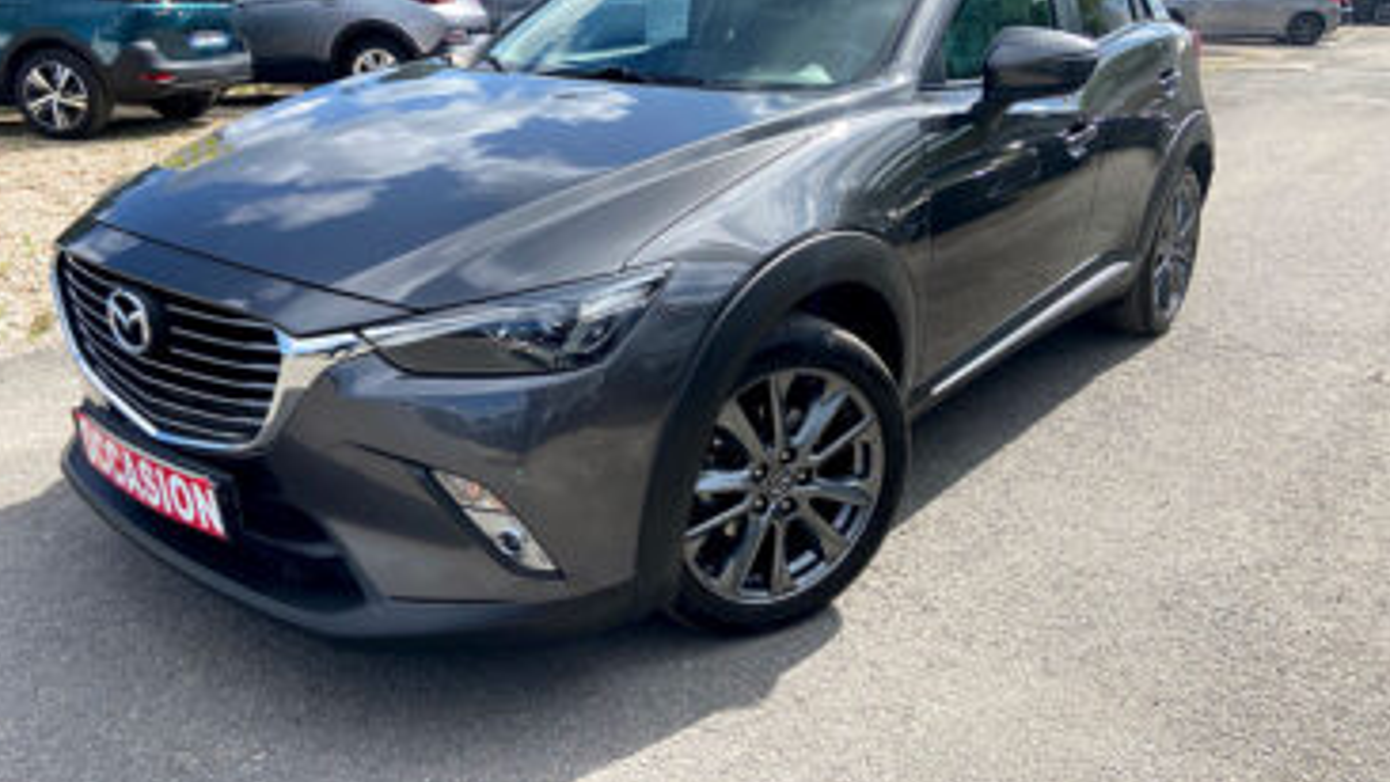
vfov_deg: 39.8
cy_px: 279
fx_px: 1069
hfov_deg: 66.1
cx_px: 682
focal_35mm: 29
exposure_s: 1/1727
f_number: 1.8
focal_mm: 4.25
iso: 32
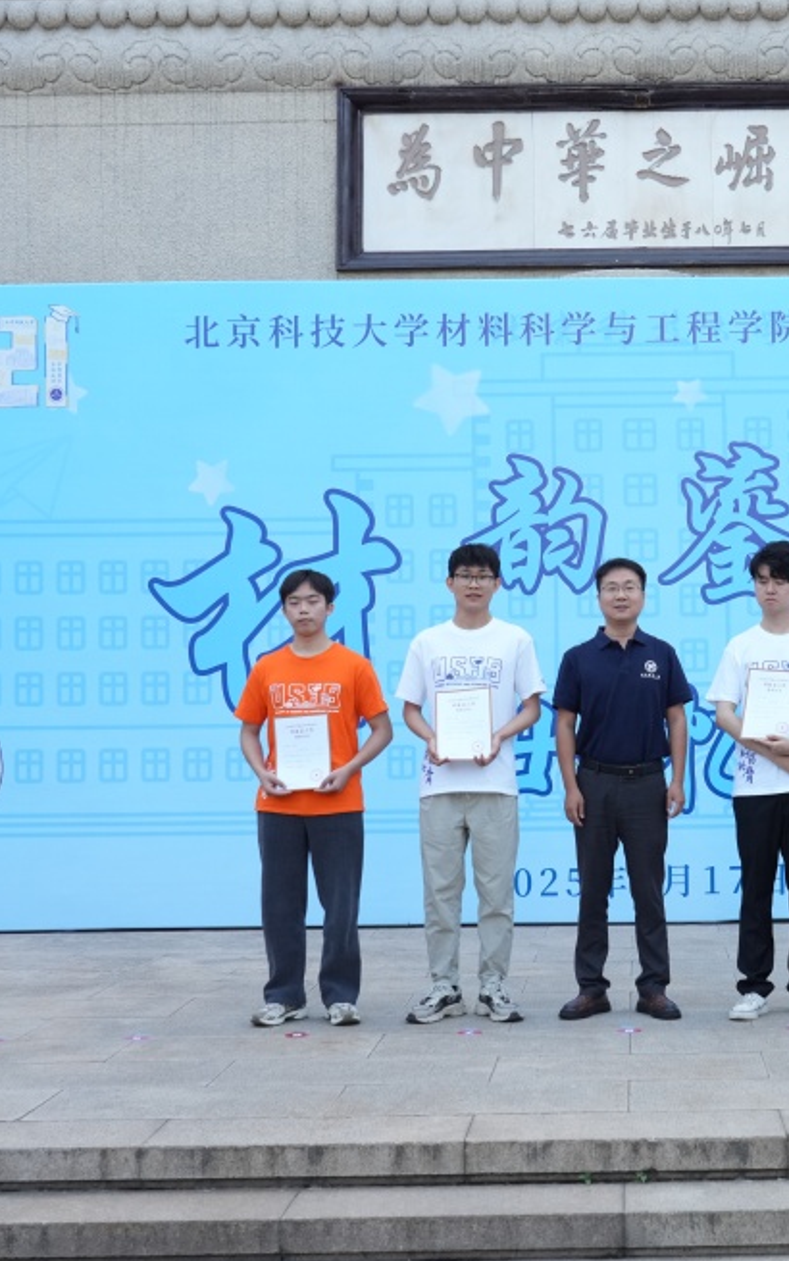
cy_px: 623
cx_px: 674
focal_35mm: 56
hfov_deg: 22.7
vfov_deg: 36.3
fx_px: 1925
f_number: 5
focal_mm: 36
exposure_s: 1/640
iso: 800
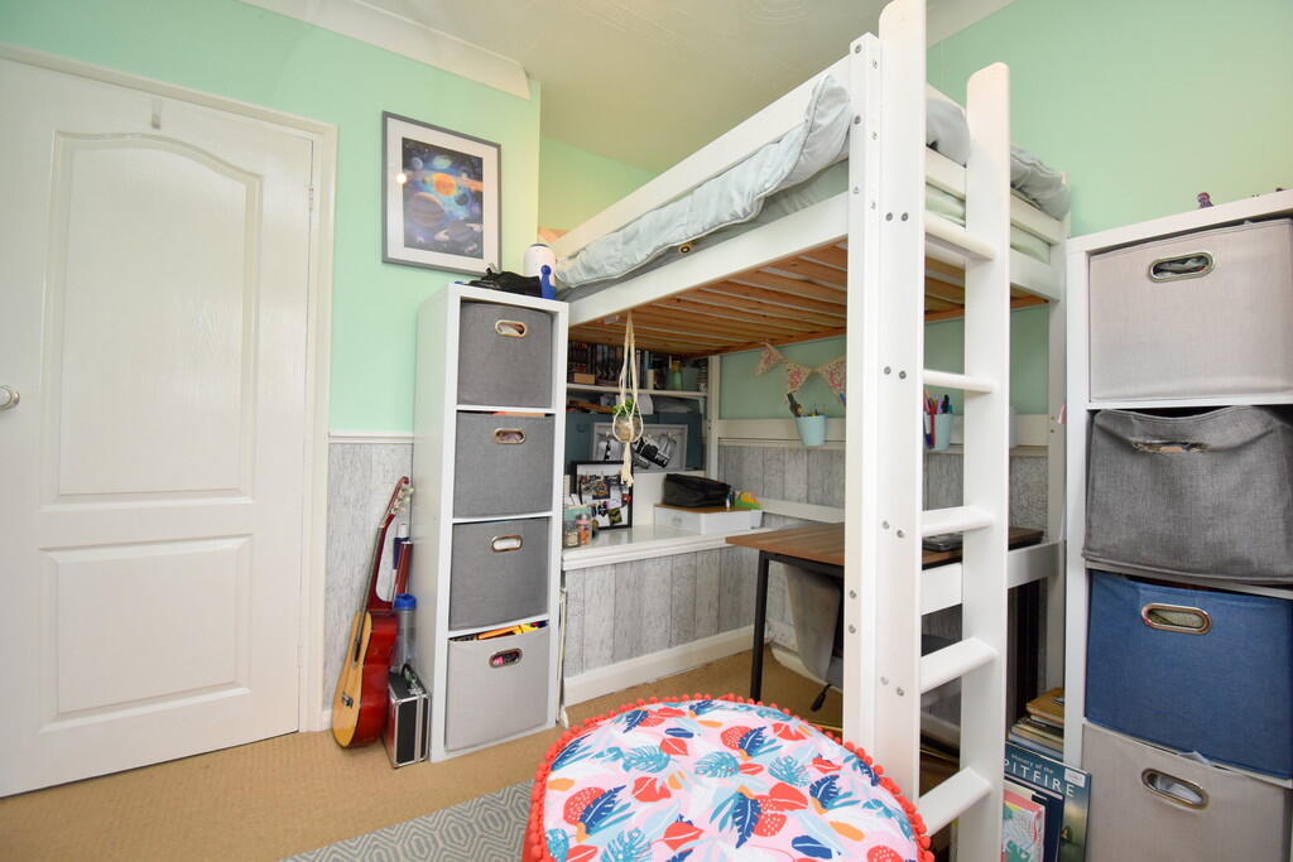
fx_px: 539
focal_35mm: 15
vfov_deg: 77.3
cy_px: 431
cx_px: 646
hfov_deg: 100.4
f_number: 5
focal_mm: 10
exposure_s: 1/200
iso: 800
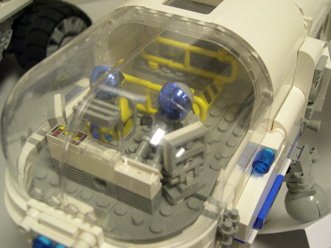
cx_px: 166
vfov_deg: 30.9
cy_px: 124
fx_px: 449
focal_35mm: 47
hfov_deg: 40.4
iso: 400
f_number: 3.1
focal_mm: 10.1
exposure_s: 1/34.1
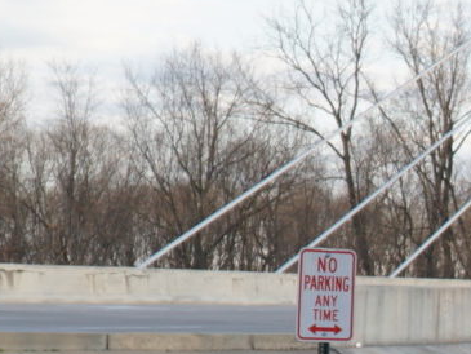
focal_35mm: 119
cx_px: 899
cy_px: 324
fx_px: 1620
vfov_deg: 12.4
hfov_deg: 14.2
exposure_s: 1/200
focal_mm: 18
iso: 100
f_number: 4
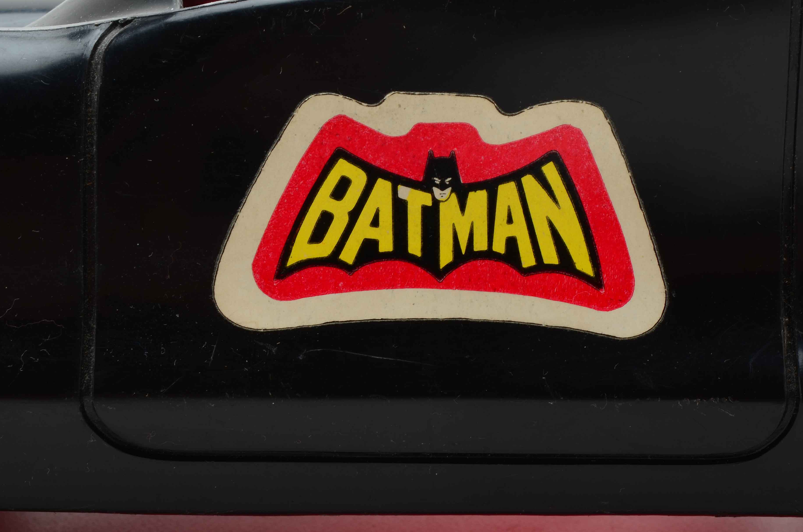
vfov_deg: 12.3
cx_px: 455
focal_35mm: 111
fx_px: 2463
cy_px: 212
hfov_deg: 18.5
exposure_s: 1/160
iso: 100
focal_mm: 55
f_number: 22
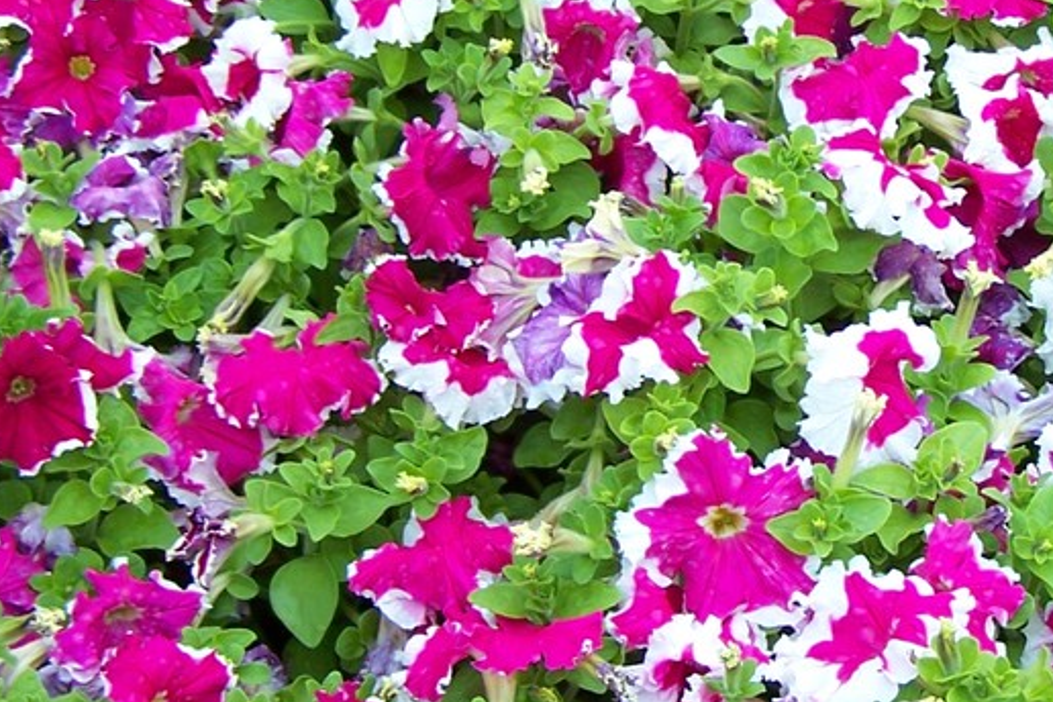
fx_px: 2866
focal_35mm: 98
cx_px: 965
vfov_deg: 13.9
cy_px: 234
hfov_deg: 20.4
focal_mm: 6.3
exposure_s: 1/160
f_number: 2.8
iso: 80
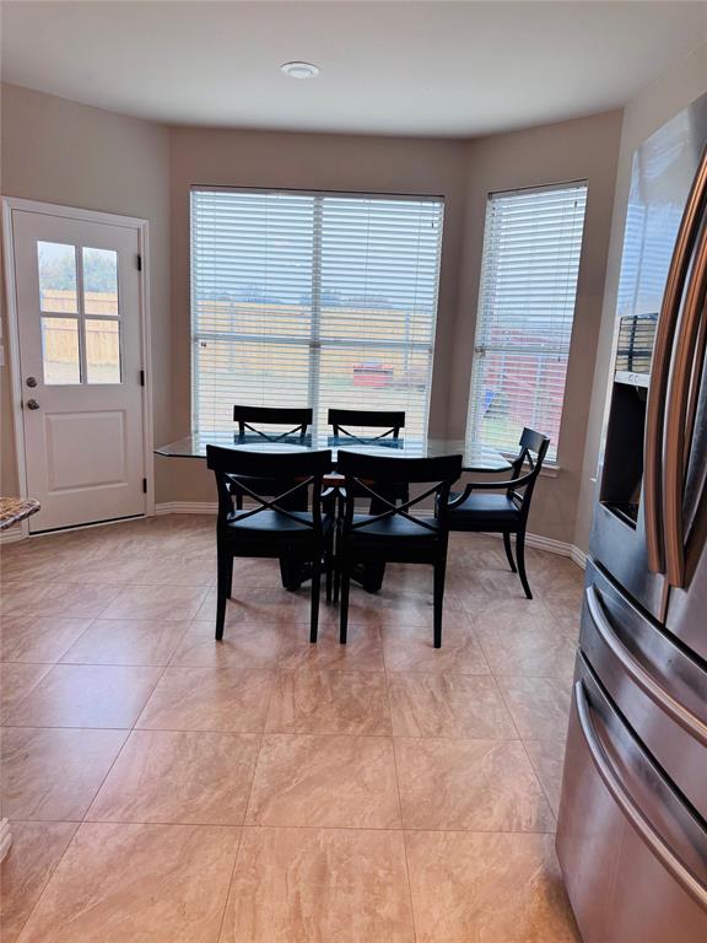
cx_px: 354
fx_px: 654
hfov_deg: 56.8
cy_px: 472
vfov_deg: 71.6
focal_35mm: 24
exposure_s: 1/120
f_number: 1.78
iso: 100
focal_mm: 6.76
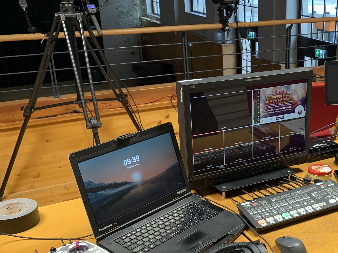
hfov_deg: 37.2
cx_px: 283
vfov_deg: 29.6
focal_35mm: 49
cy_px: 157
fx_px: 479
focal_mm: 4.25
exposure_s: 1/50
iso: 200
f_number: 1.8
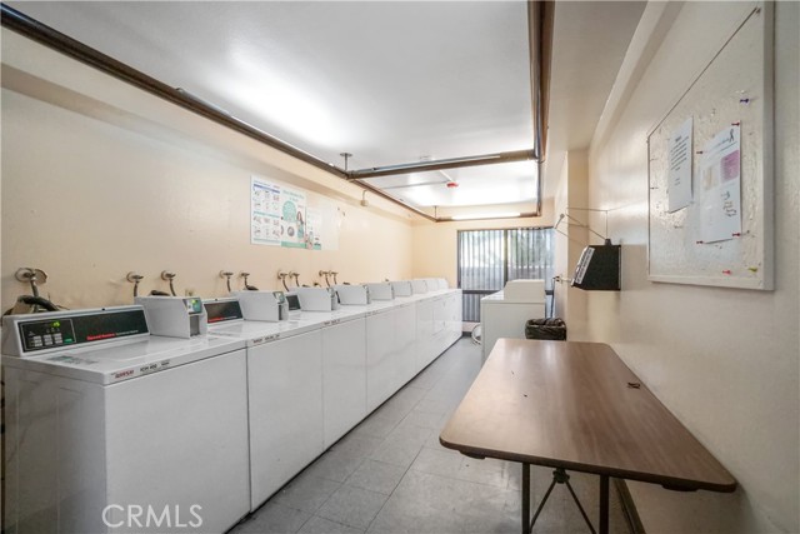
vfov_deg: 77.4
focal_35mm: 15
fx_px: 333
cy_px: 267
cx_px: 400
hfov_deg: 100.4
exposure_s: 1/30
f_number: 10
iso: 3200
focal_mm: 10
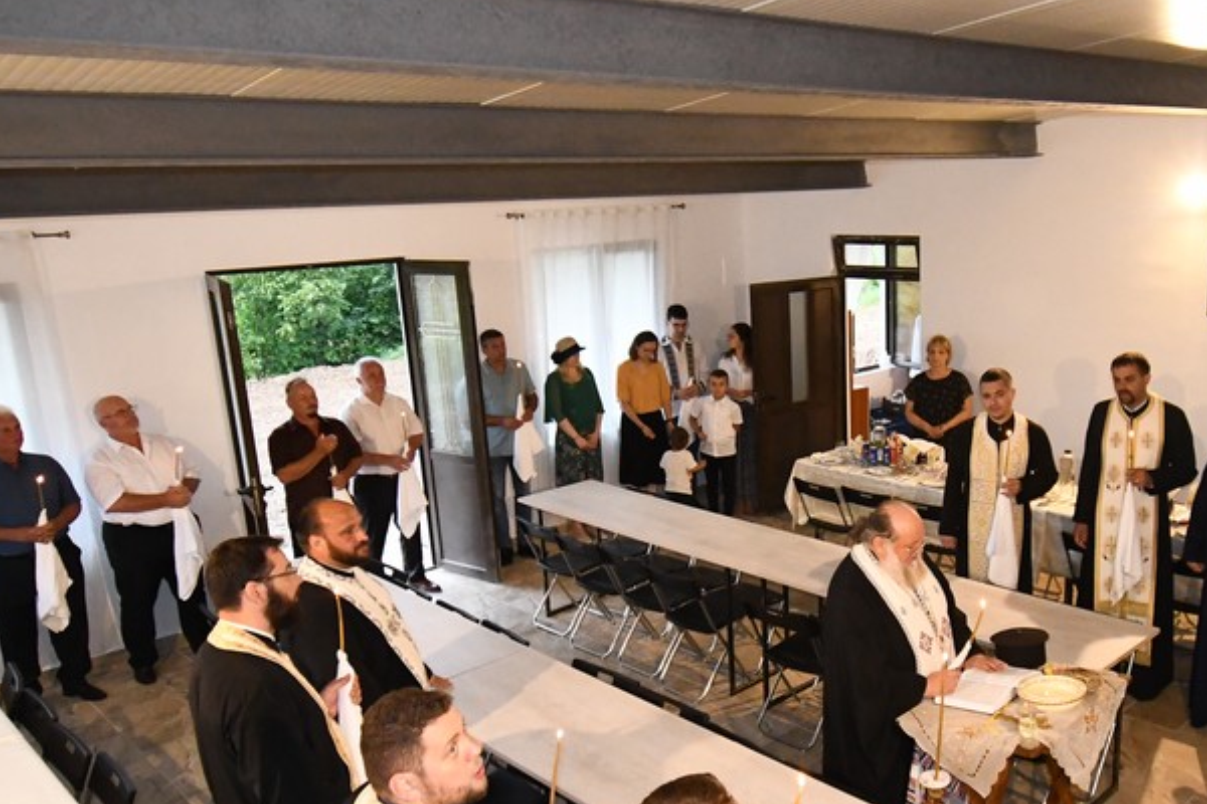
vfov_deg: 43.5
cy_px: 464
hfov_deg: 61.0
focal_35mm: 30
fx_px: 1006
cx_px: 766
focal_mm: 10
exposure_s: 1/125
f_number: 4.5
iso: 4000
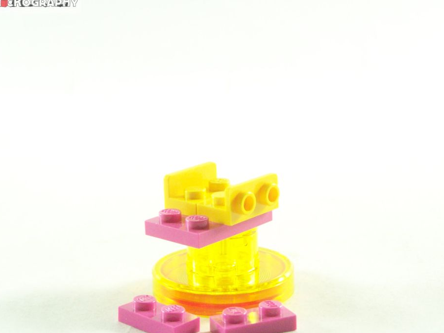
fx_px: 1000
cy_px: 165
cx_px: 229
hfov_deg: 25.0
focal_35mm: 78
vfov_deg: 18.9
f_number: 3.2
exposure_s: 1/60
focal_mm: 11.5
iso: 400
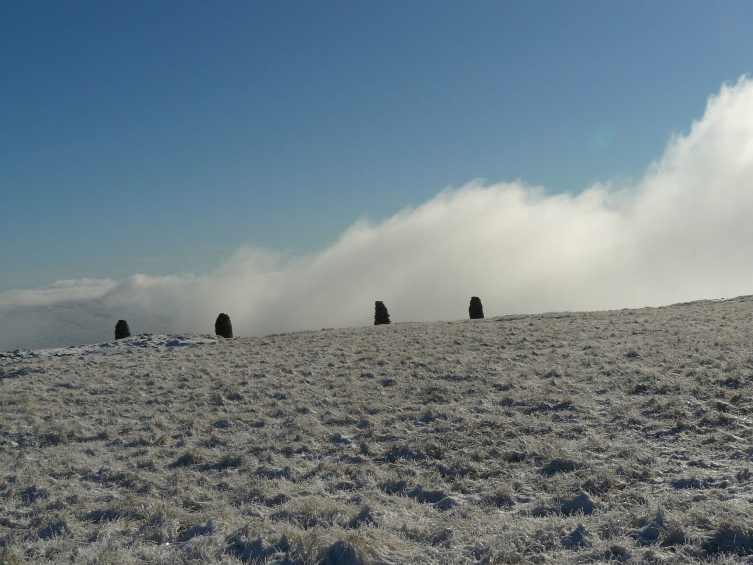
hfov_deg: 41.2
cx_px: 376
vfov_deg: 31.5
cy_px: 282
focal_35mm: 46
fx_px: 1001
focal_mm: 7.6
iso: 100
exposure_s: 1/800
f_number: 8
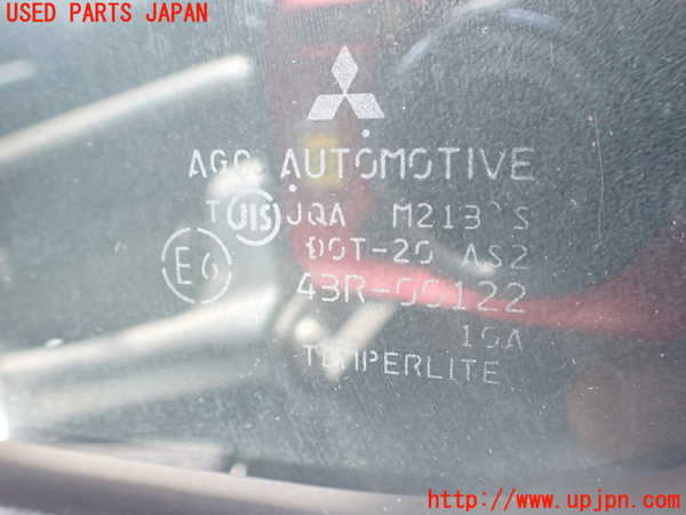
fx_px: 595
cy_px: 258
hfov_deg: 60.0
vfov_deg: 46.8
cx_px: 343
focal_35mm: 30
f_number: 2.3
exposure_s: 1/125
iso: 400
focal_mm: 5.4
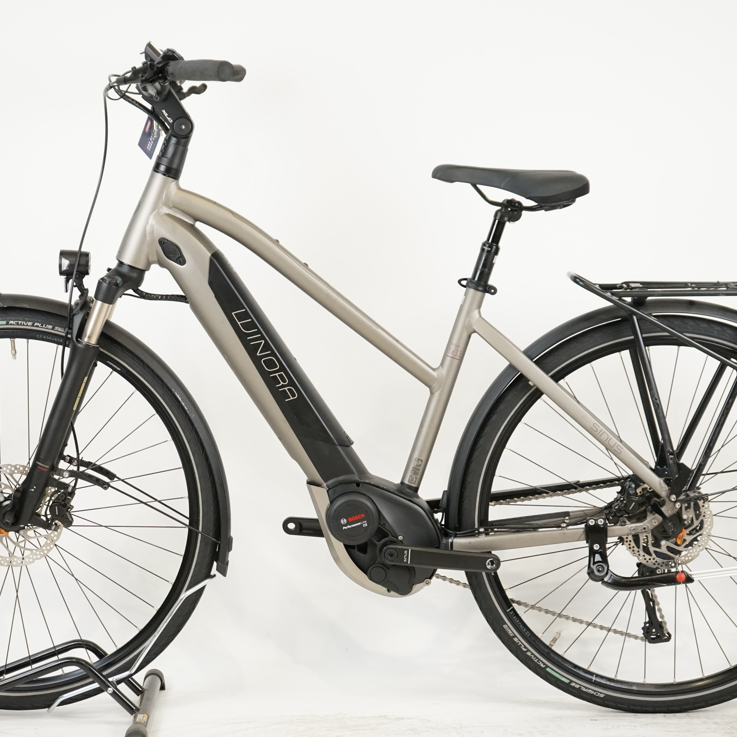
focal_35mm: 80
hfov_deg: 21.6
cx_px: 336
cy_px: 370
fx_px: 1927
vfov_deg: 21.7
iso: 2500
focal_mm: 62
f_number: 5.6
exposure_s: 1/200
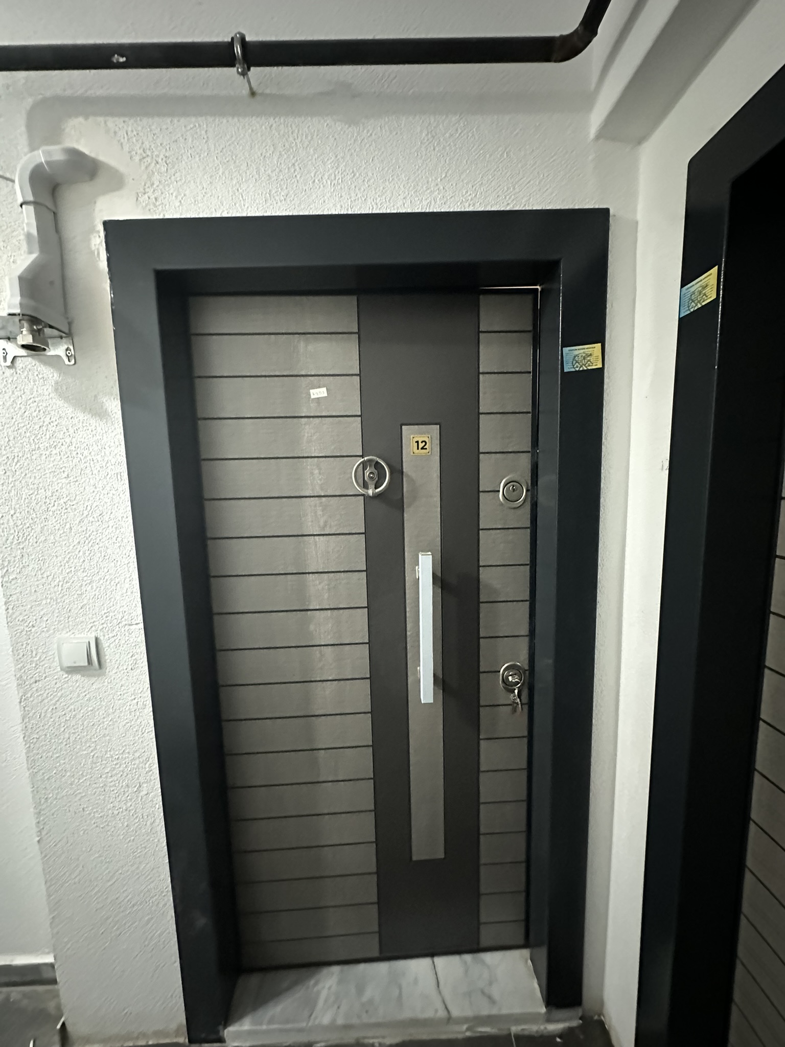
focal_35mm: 14
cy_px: 524
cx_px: 392
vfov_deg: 102.1
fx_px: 423
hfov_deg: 85.7
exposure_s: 1/34
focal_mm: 2.22
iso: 1250
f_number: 2.2
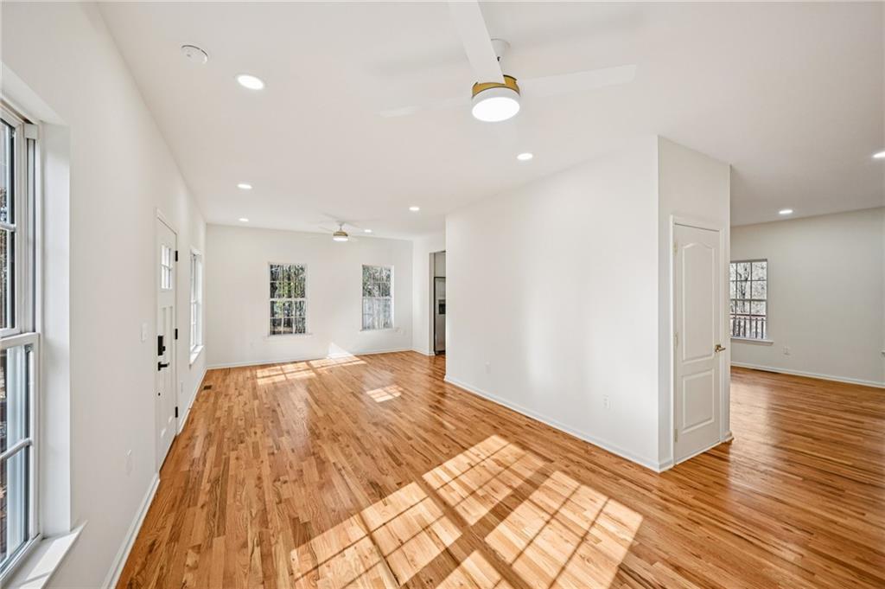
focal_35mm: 14
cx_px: 442
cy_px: 294
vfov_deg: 81.1
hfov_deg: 104.3
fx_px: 344
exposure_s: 1/30
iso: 100
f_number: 8
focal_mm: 14
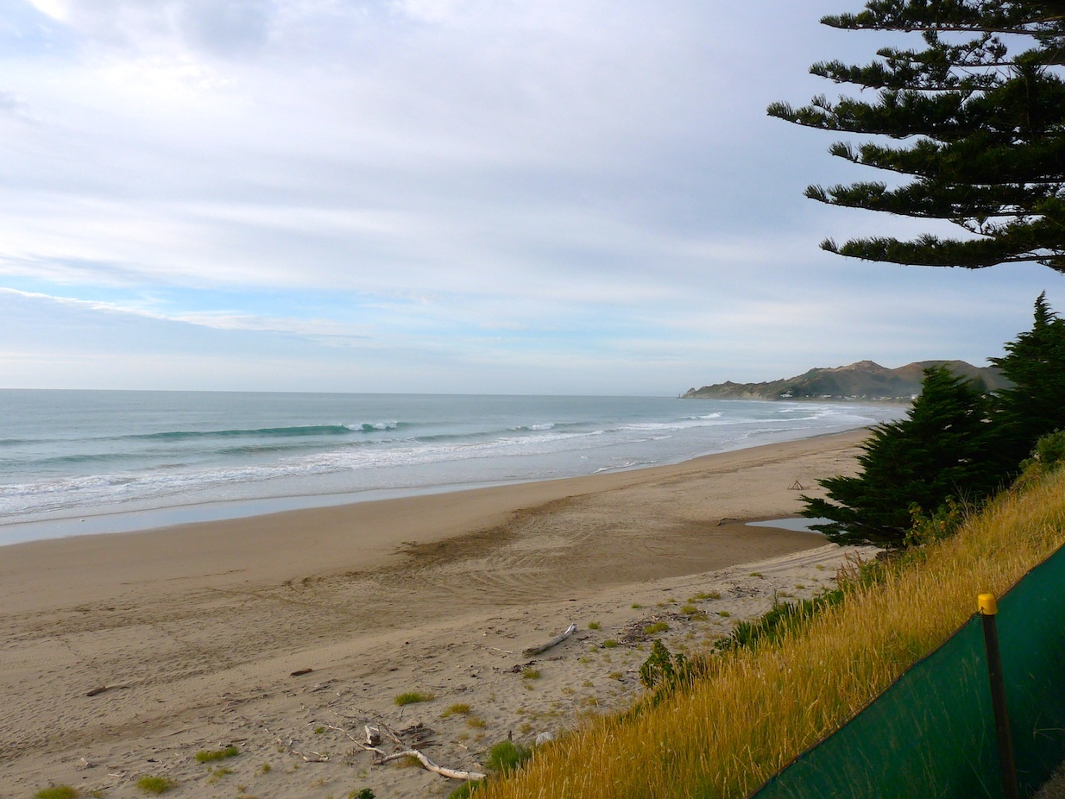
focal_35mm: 28
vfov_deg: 49.8
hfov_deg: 63.4
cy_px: 406
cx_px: 515
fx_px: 862
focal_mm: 4.8
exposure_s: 1/640
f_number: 4
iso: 100
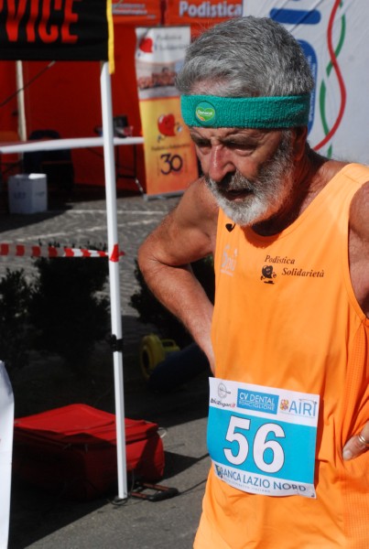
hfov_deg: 13.9
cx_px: 184
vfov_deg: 20.6
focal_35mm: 99
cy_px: 274
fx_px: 1514
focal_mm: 66
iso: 1000
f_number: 9
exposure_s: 1/2500
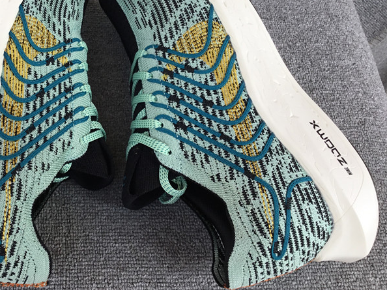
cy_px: 112
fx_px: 525
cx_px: 104
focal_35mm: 47
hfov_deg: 39.5
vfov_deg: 30.7
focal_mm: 3.3
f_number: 2.4
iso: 25
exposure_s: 1/303
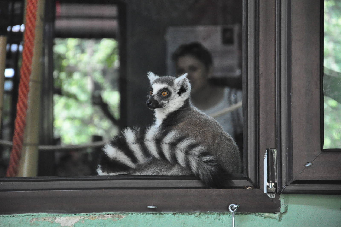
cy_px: 114
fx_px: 1490
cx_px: 170
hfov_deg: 13.1
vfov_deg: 8.7
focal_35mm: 158
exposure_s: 1/50
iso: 3200
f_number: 5.6
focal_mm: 105
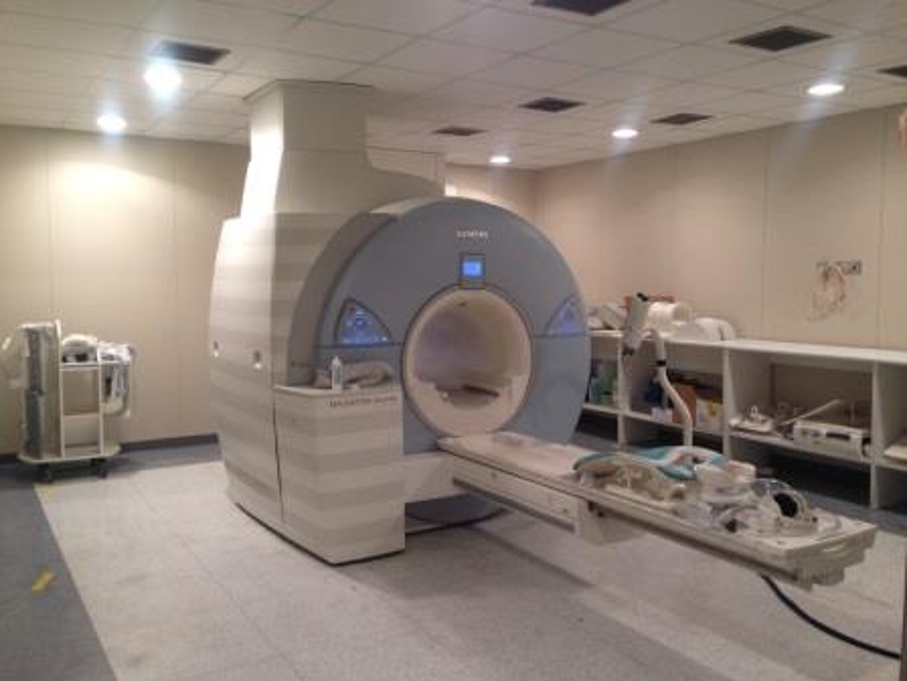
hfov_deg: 55.4
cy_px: 340
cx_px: 454
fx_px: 865
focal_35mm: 33
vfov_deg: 42.9
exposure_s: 1/20
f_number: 2.4
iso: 80
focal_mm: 4.12
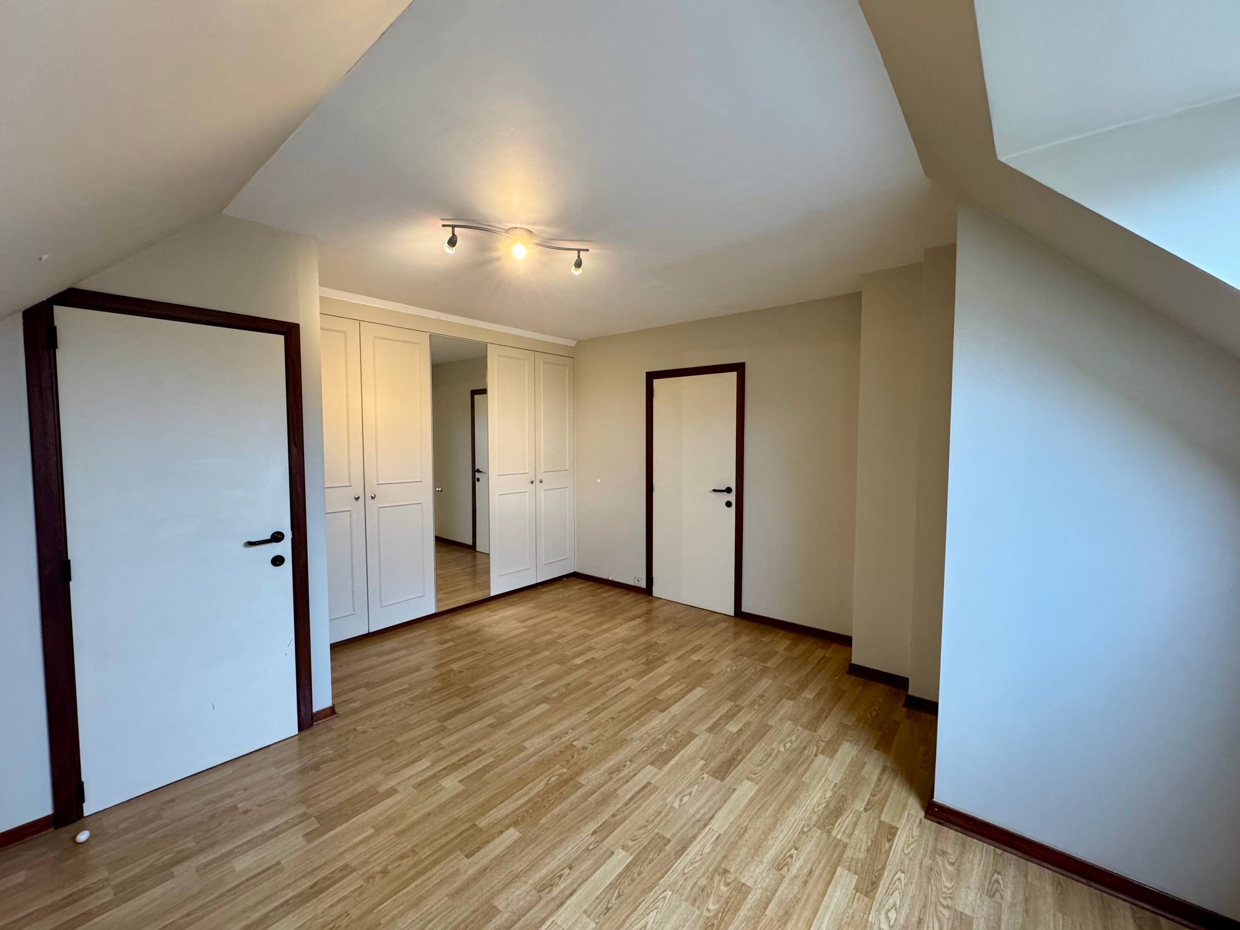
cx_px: 620
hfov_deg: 102.1
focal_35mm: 14
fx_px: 502
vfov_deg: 85.7
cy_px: 465
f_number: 2.2
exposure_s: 1/99
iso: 320
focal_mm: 2.22
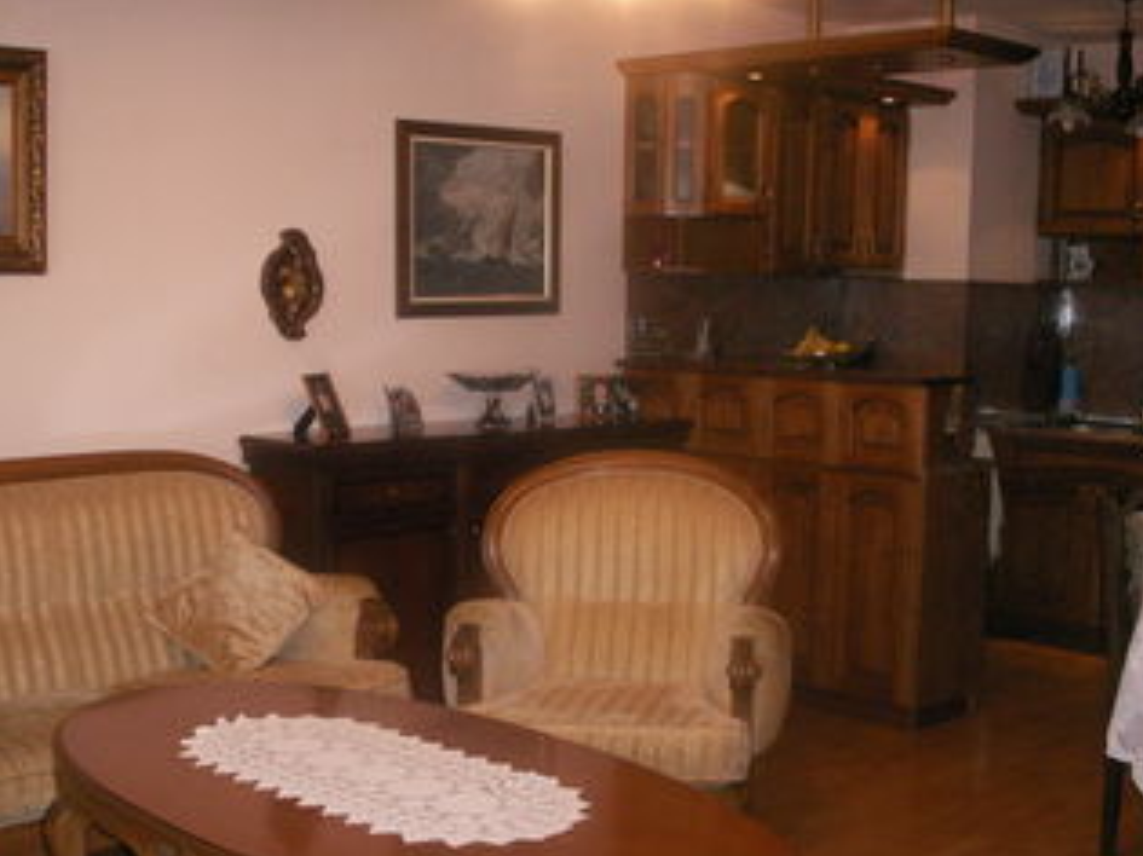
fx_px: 1551
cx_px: 602
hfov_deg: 40.4
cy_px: 537
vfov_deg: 30.7
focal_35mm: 47
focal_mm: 7.7
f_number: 3.5
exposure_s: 1/40
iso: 160
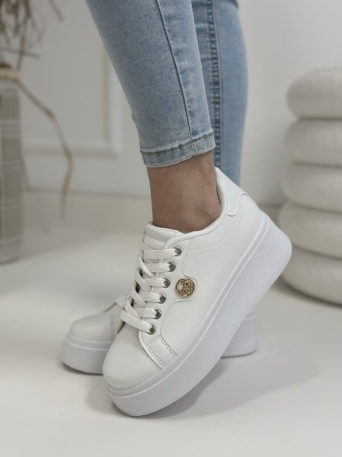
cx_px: 171
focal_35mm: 48
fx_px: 632
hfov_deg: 30.3
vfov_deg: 39.7
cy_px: 228
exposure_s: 1/100
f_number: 1.78
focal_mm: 6.86
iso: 80
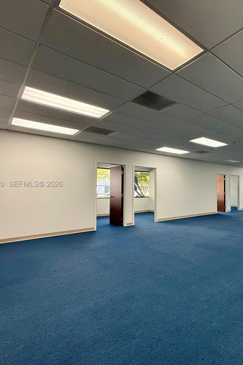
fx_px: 202
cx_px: 215
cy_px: 184
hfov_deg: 54.6
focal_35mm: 20
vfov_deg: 84.0
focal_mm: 2.22
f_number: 2.2
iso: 250
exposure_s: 1/120
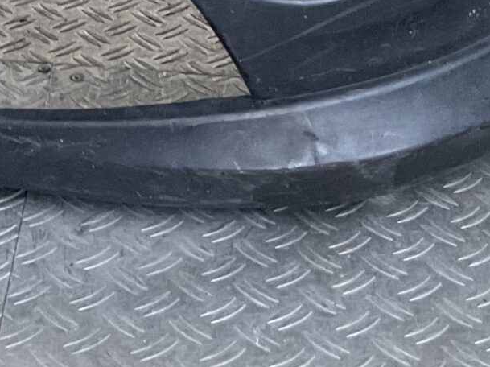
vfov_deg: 11.5
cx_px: -85
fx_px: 1726
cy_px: -221
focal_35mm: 122
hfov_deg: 15.6
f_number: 1.8
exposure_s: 1/60
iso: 100
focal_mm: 3
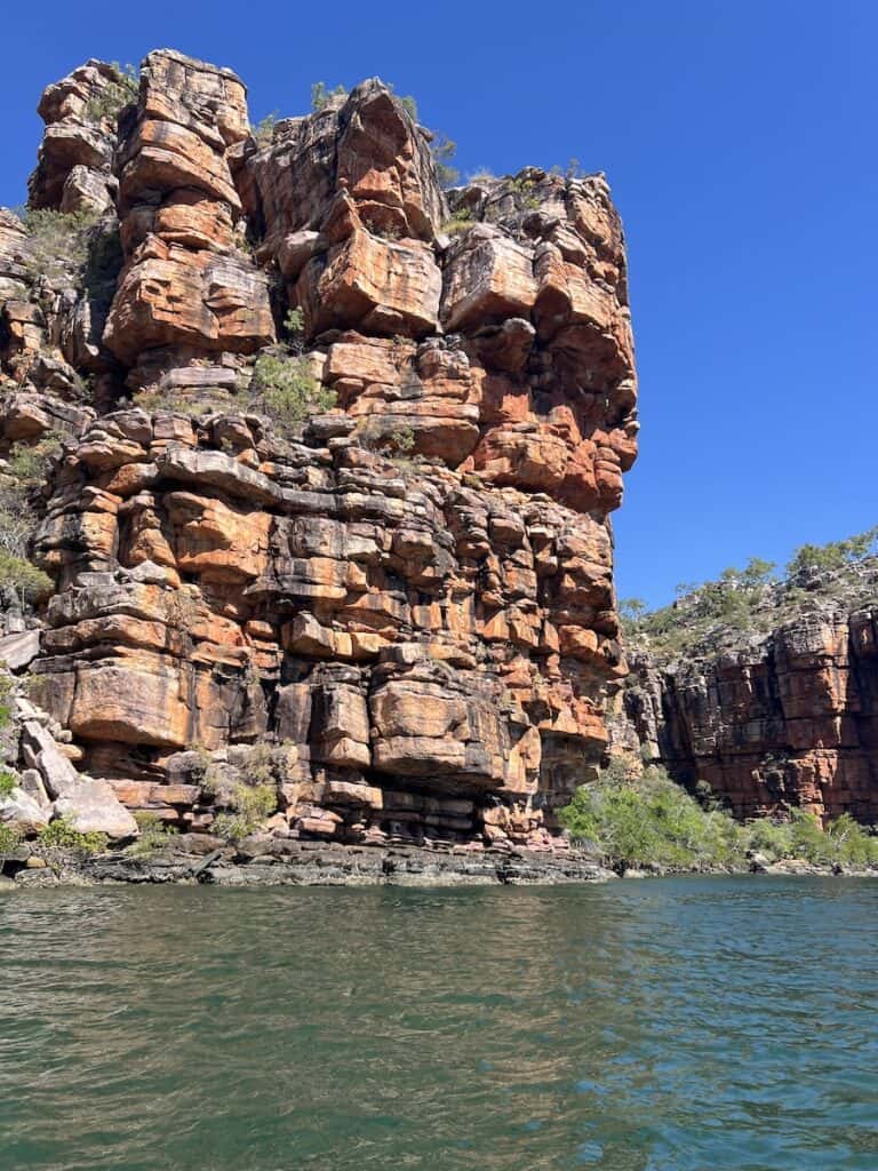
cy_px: 586
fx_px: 879
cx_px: 439
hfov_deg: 53.1
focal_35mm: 26
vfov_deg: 67.3
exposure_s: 1/2513
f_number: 1.5
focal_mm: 5.7
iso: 50
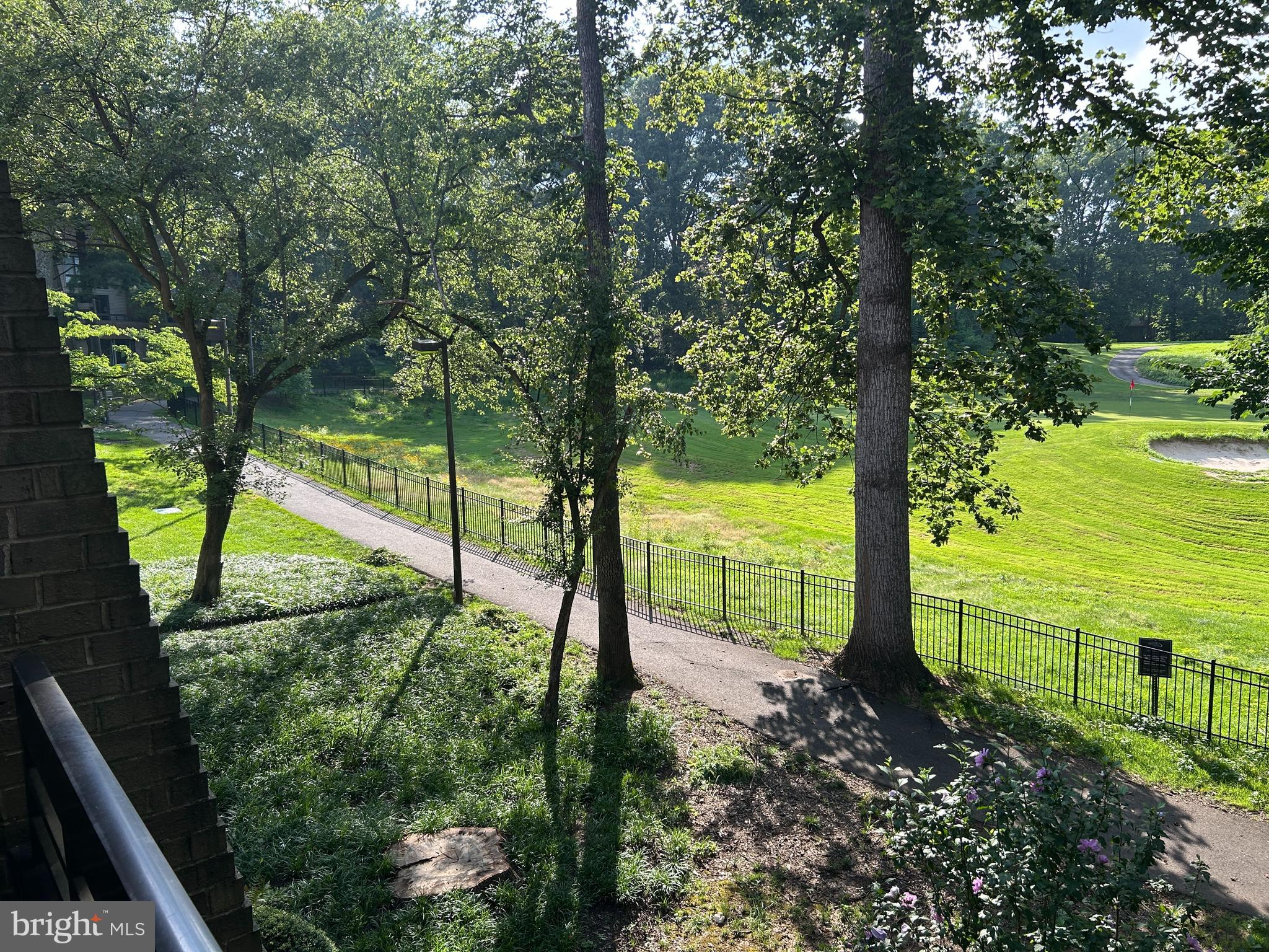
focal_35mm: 26
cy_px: 476
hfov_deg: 67.3
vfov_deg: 53.1
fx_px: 953
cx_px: 634
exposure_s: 1/814
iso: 50
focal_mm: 5.7
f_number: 1.5
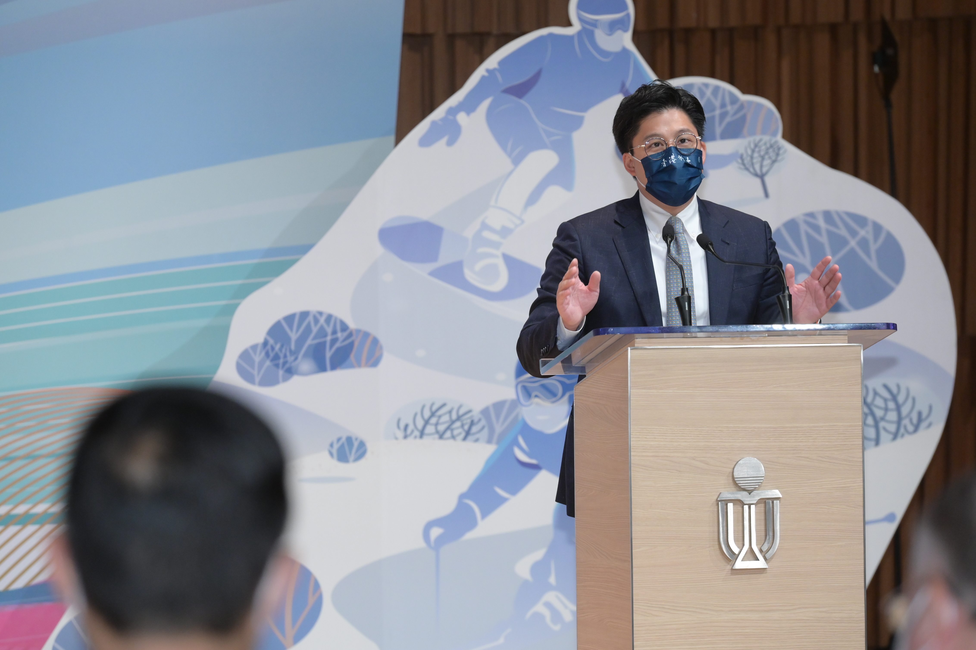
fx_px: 4743
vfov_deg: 7.8
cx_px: 488
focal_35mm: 175
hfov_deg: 11.7
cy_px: 325
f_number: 5
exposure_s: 1/200
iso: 4000
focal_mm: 175
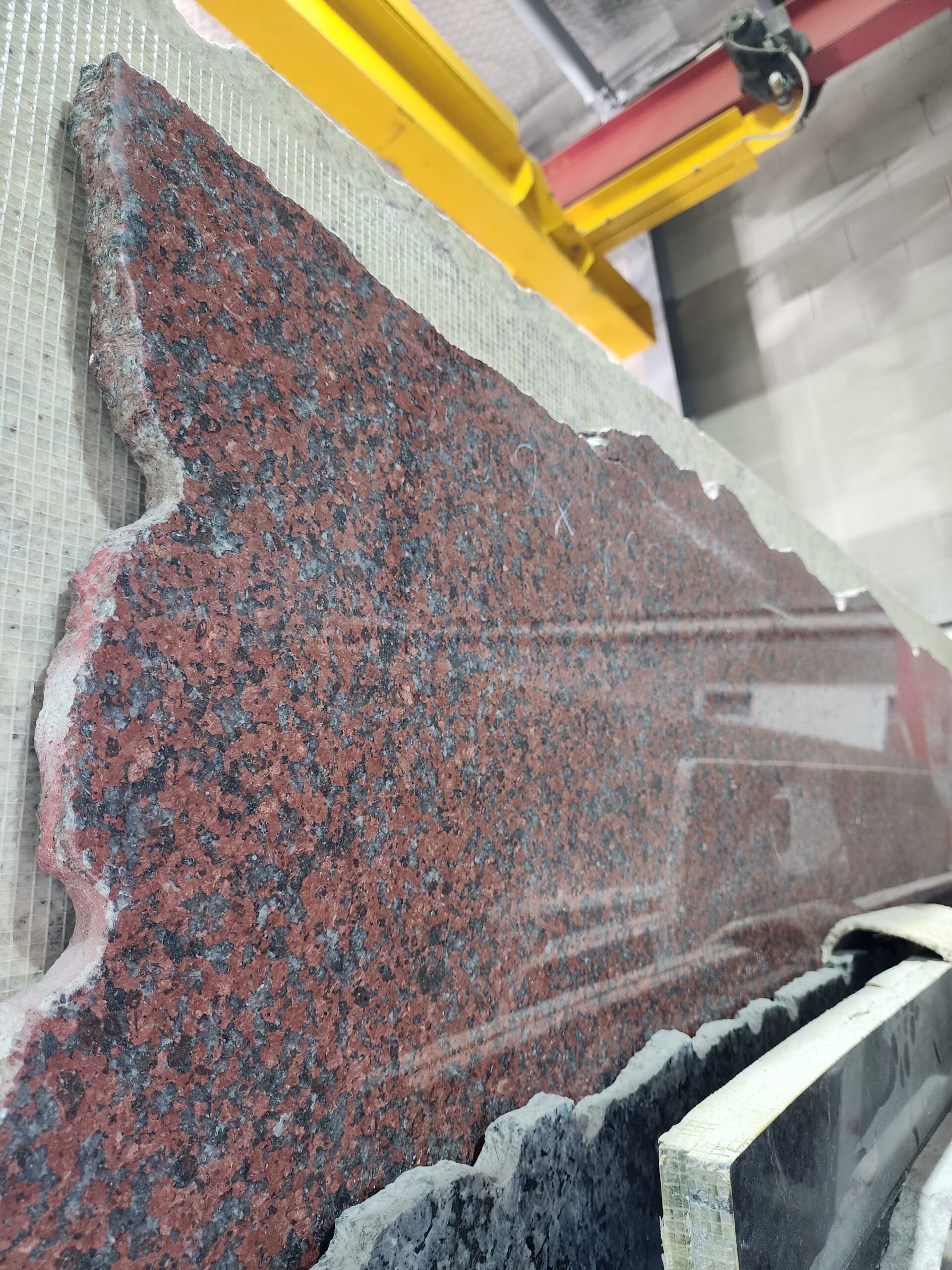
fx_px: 843
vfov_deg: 73.9
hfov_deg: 58.9
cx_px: 476
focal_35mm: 23
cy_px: 635
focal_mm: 6.4
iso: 400
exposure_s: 1/100
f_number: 1.8
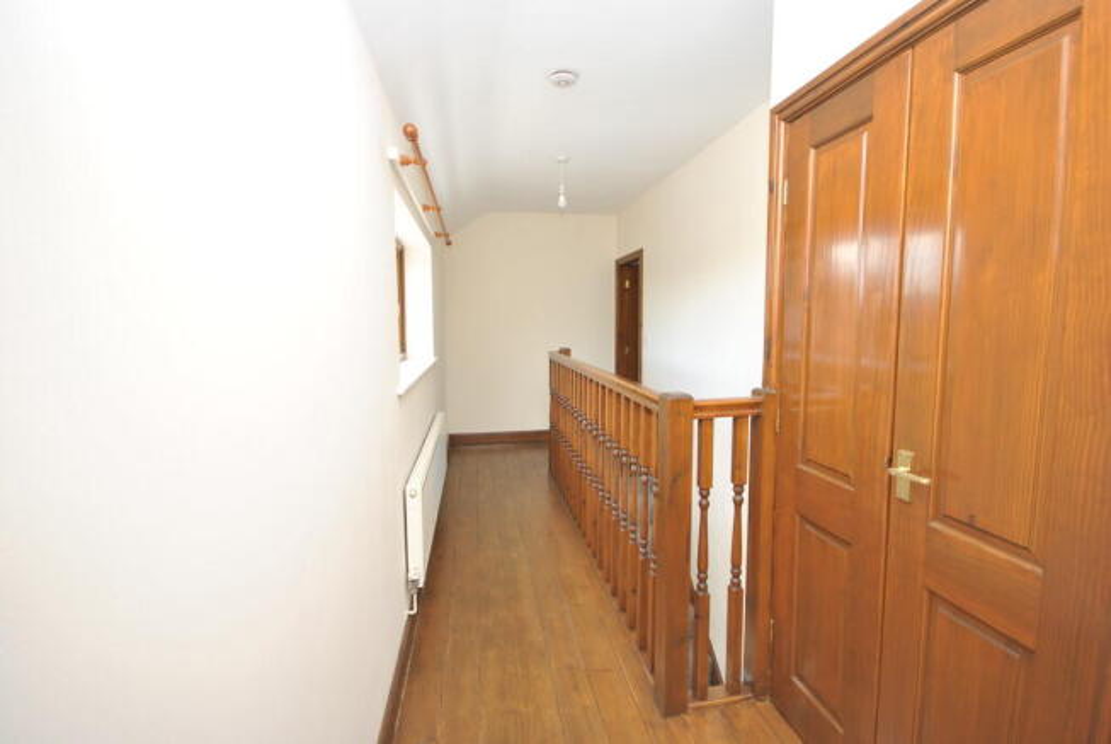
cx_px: 556
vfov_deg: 77.5
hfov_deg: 100.3
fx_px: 463
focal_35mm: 15
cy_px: 372
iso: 200
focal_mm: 10
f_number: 4
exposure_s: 1/60
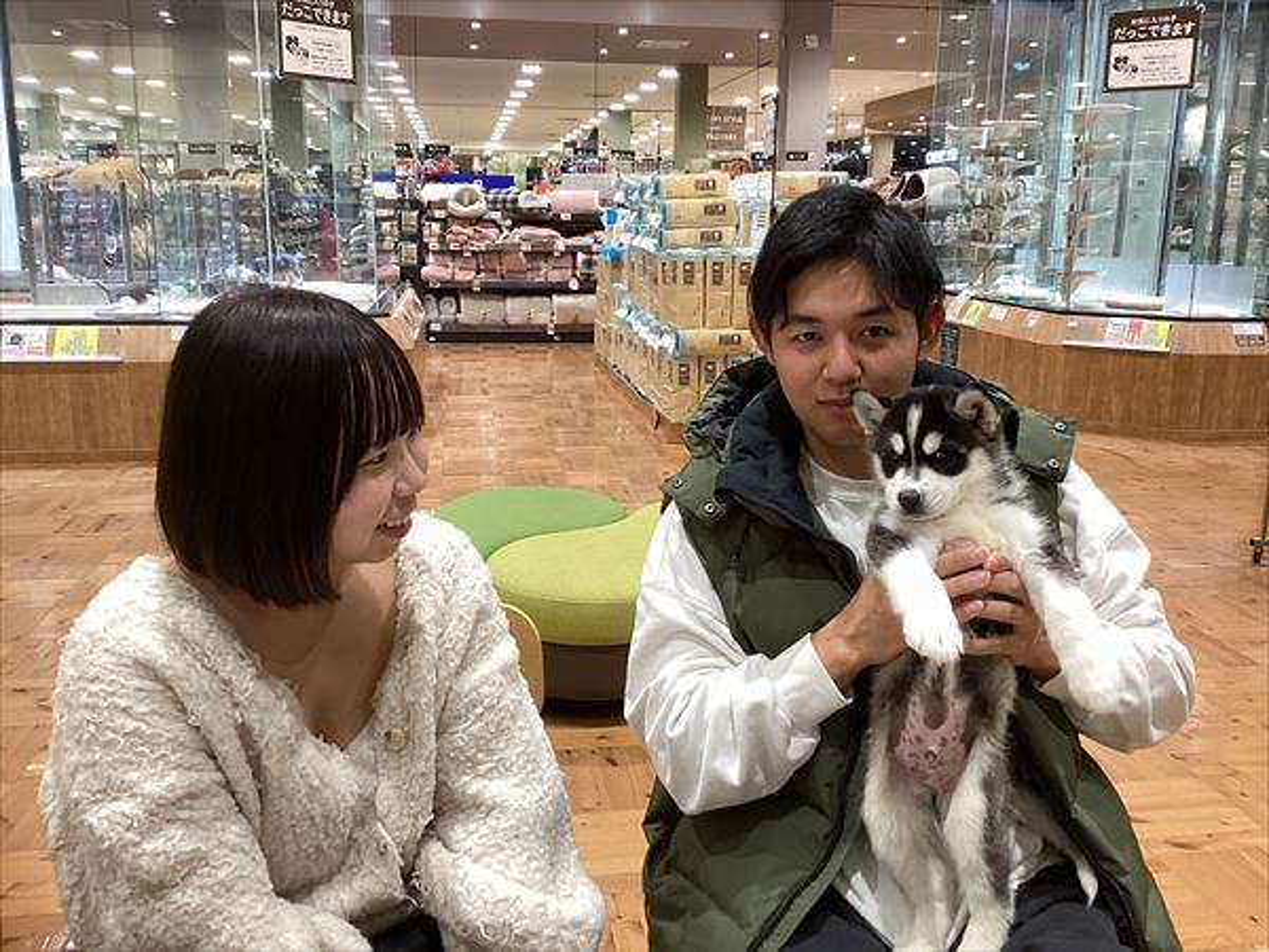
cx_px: 634
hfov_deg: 58.4
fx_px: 1136
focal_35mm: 31
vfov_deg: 45.4
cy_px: 476
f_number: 2.4
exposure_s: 1/50
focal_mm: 3.3
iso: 160
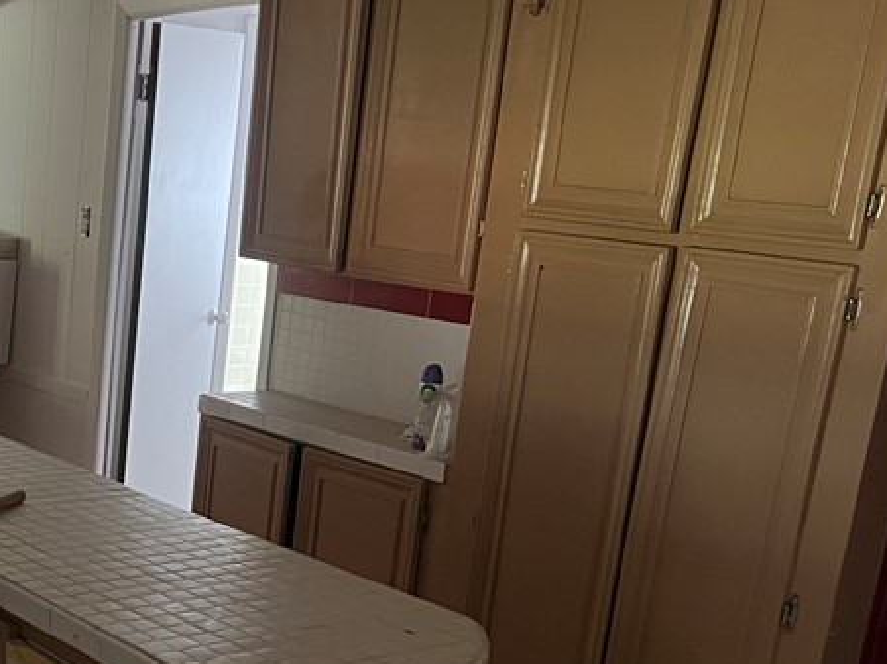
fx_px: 1511
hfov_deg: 30.3
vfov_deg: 24.4
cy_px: 532
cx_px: -6
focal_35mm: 59
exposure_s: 1/41
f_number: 1.5
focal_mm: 5.7
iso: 500
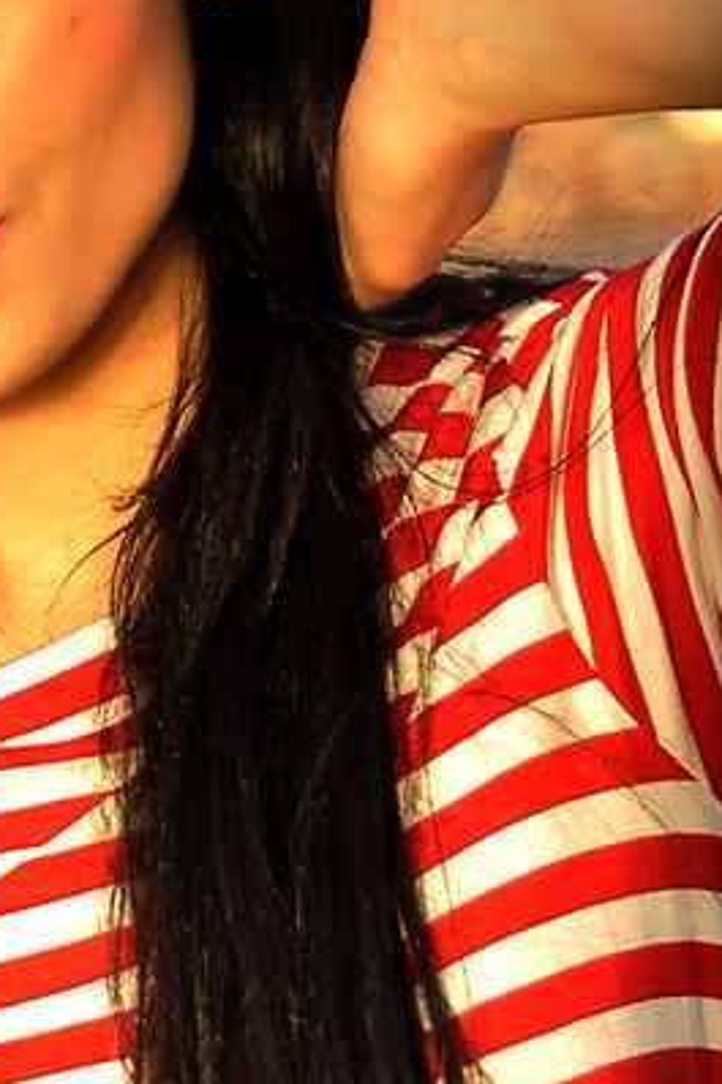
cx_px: 4
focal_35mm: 262
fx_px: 7888
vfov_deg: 7.8
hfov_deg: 5.2
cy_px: 1085
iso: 640
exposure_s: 1/320
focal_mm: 70
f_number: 2.8
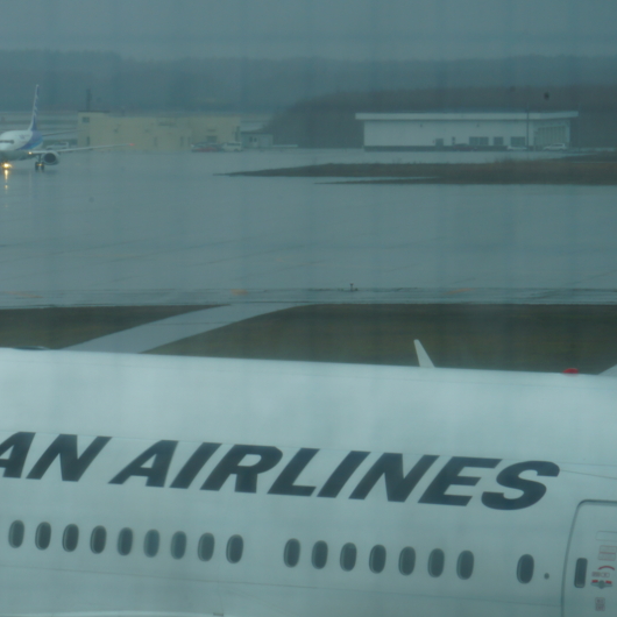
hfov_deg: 4.5
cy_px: 309
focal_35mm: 385
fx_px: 7764
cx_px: 179
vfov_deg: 4.6
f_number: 27
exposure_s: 1/20
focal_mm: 200
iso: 160
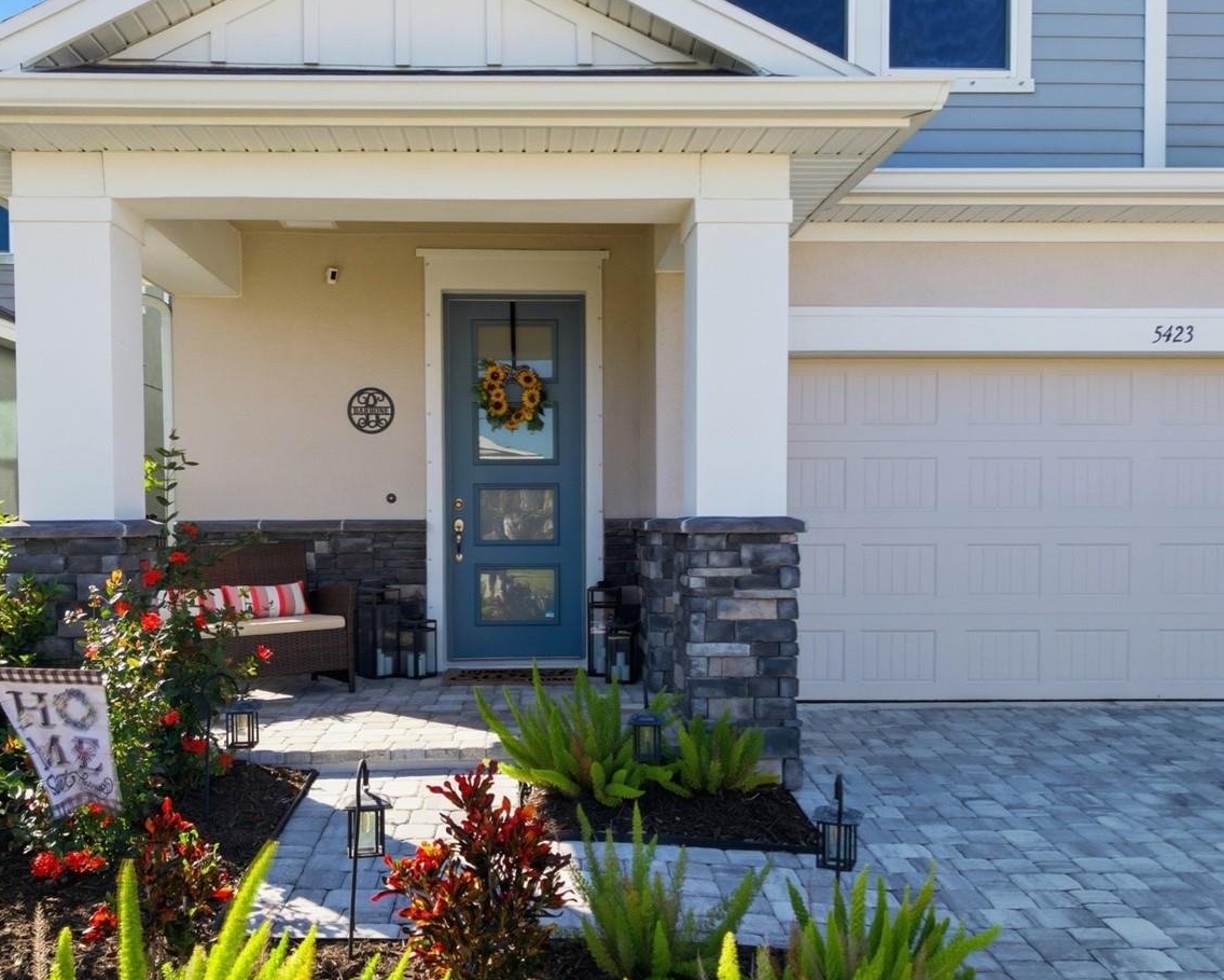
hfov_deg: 54.2
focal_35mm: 33
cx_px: 571
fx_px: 1196
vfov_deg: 44.5
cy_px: 549
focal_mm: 8.7
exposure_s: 1/3200
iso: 200
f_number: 1.8
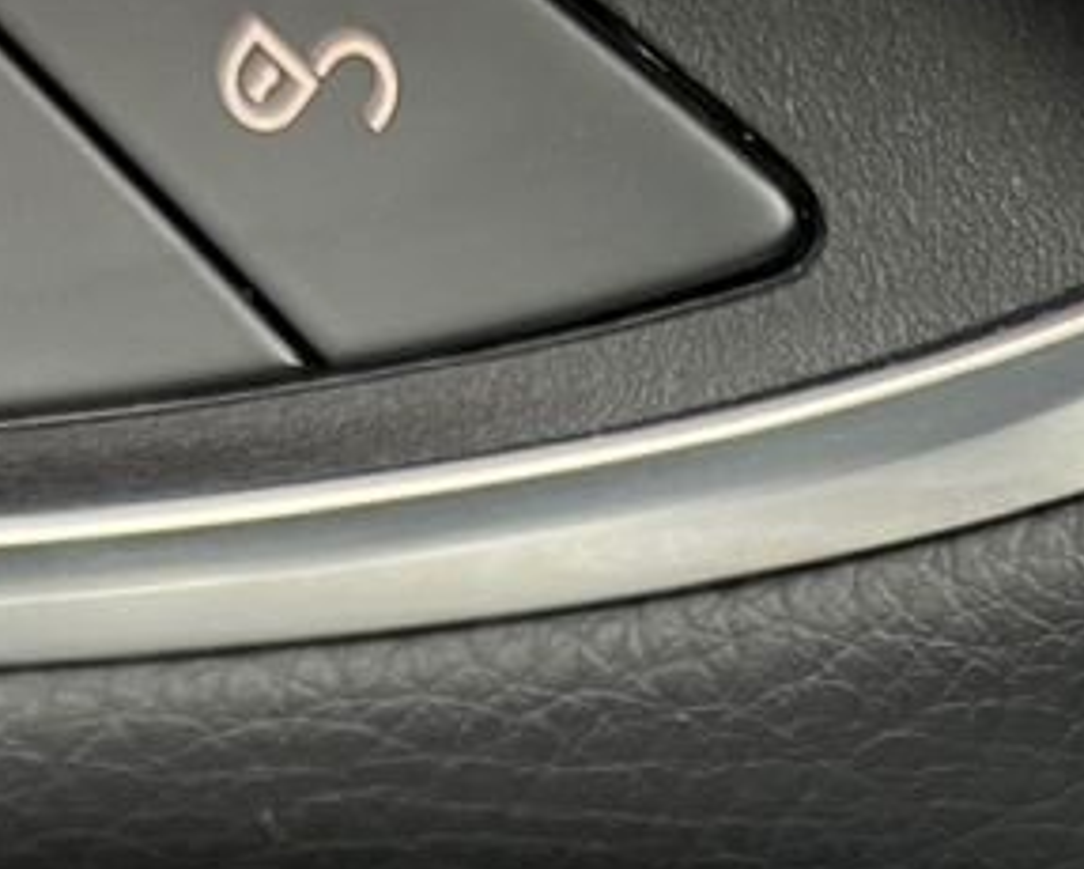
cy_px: 1500
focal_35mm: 106
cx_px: 1156
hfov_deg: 17.6
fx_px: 3403
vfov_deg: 13.3
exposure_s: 1/50
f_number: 1.5
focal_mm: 5.7
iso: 500
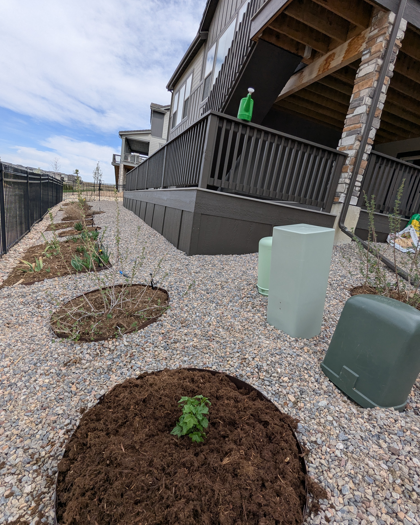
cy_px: 279
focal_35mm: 17
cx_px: 207
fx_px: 264
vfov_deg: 89.5
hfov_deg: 77.0
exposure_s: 1/1134
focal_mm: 2.35
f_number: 2.2
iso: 45
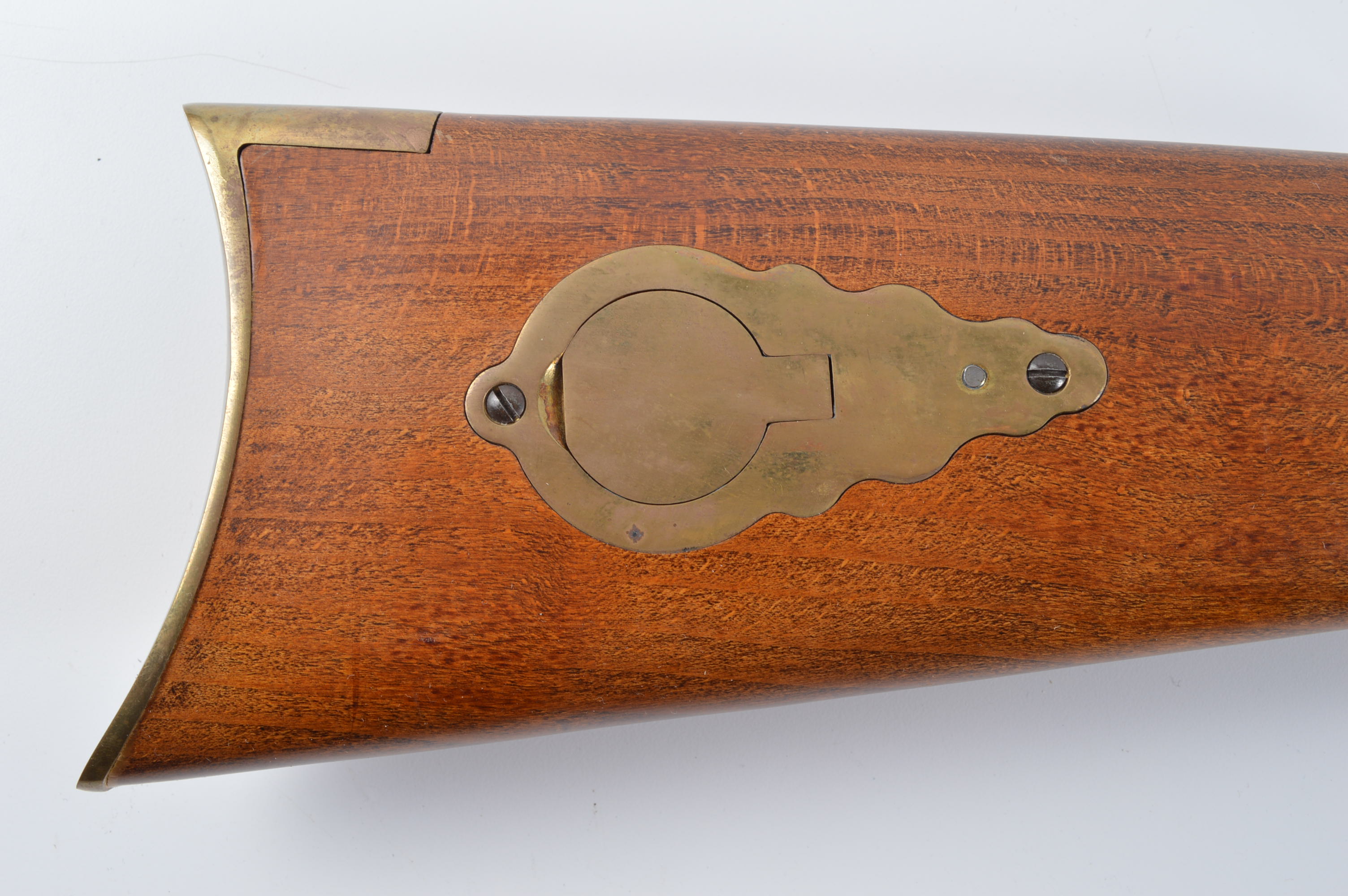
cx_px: 674
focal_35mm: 36
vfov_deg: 36.8
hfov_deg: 53.2
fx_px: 1347
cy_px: 448
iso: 100
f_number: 10
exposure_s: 1/125
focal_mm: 24
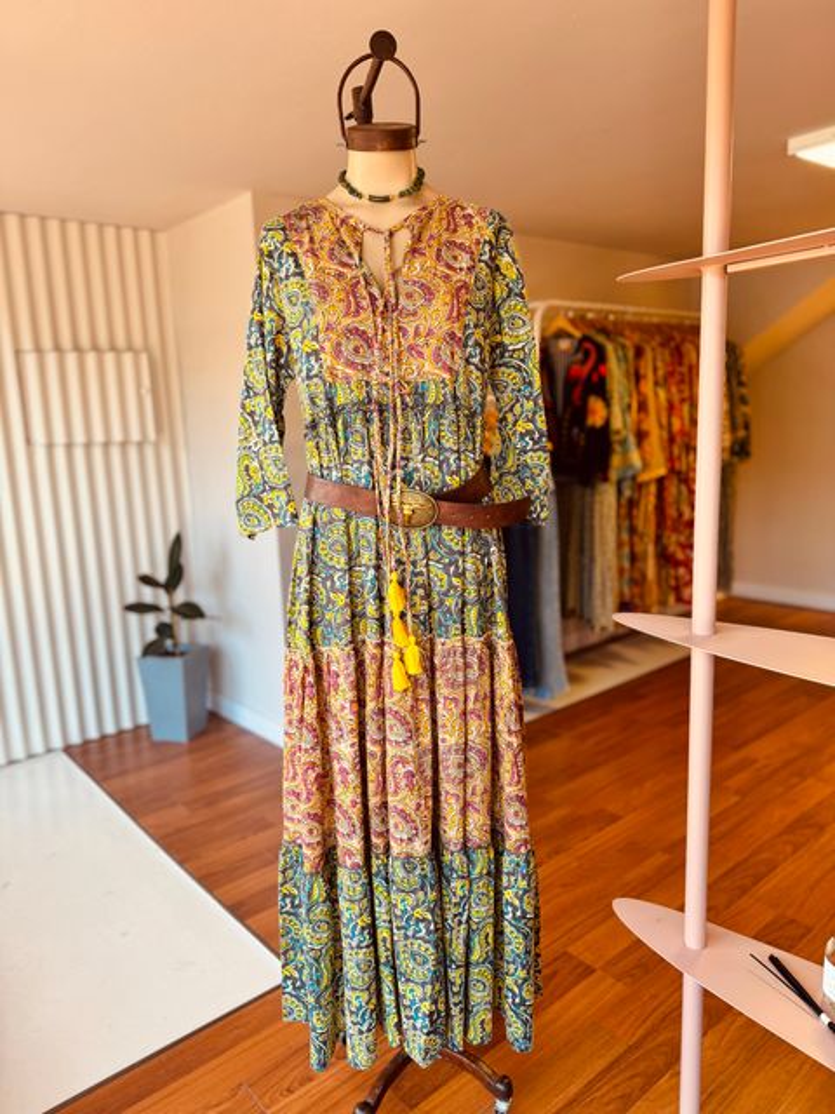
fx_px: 772
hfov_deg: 56.8
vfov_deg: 71.6
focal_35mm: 24
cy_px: 557
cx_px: 418
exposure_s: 1/121
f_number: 1.78
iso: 100
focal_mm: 6.76
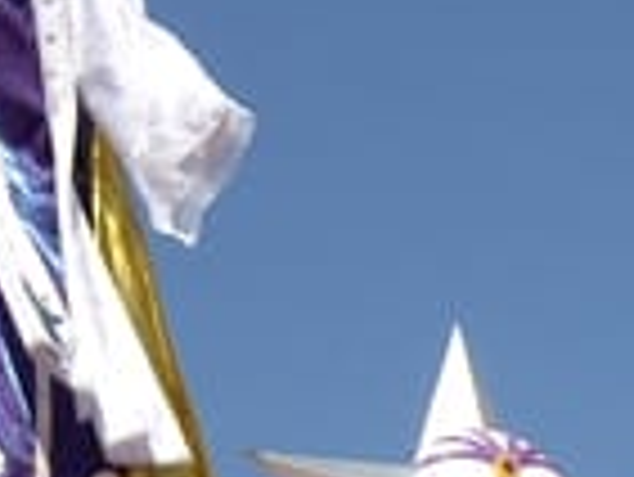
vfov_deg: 5.0
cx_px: 436
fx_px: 5389
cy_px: 734
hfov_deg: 6.7
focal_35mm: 294
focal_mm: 13.7
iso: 64
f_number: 3.8
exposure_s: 1/800
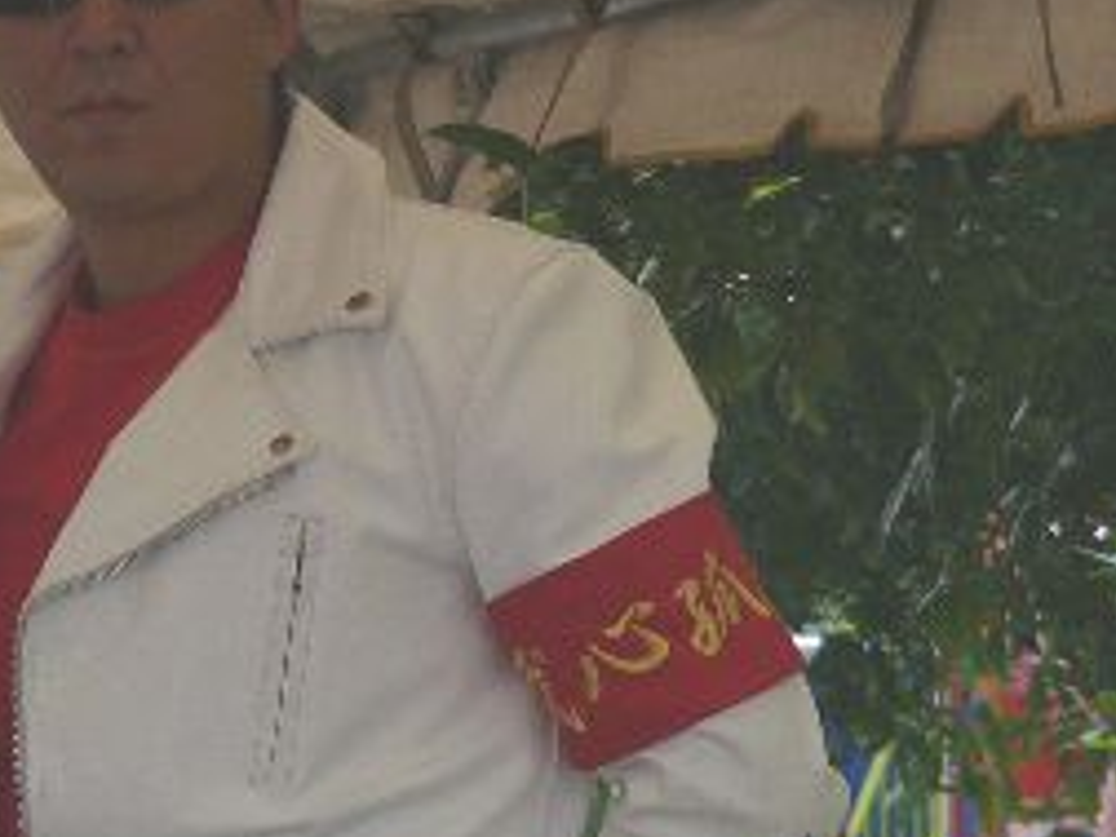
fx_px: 12283
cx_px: 314
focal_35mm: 381
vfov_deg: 3.9
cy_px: 691
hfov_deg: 5.2
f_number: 5.2
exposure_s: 1/800
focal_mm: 25
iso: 50
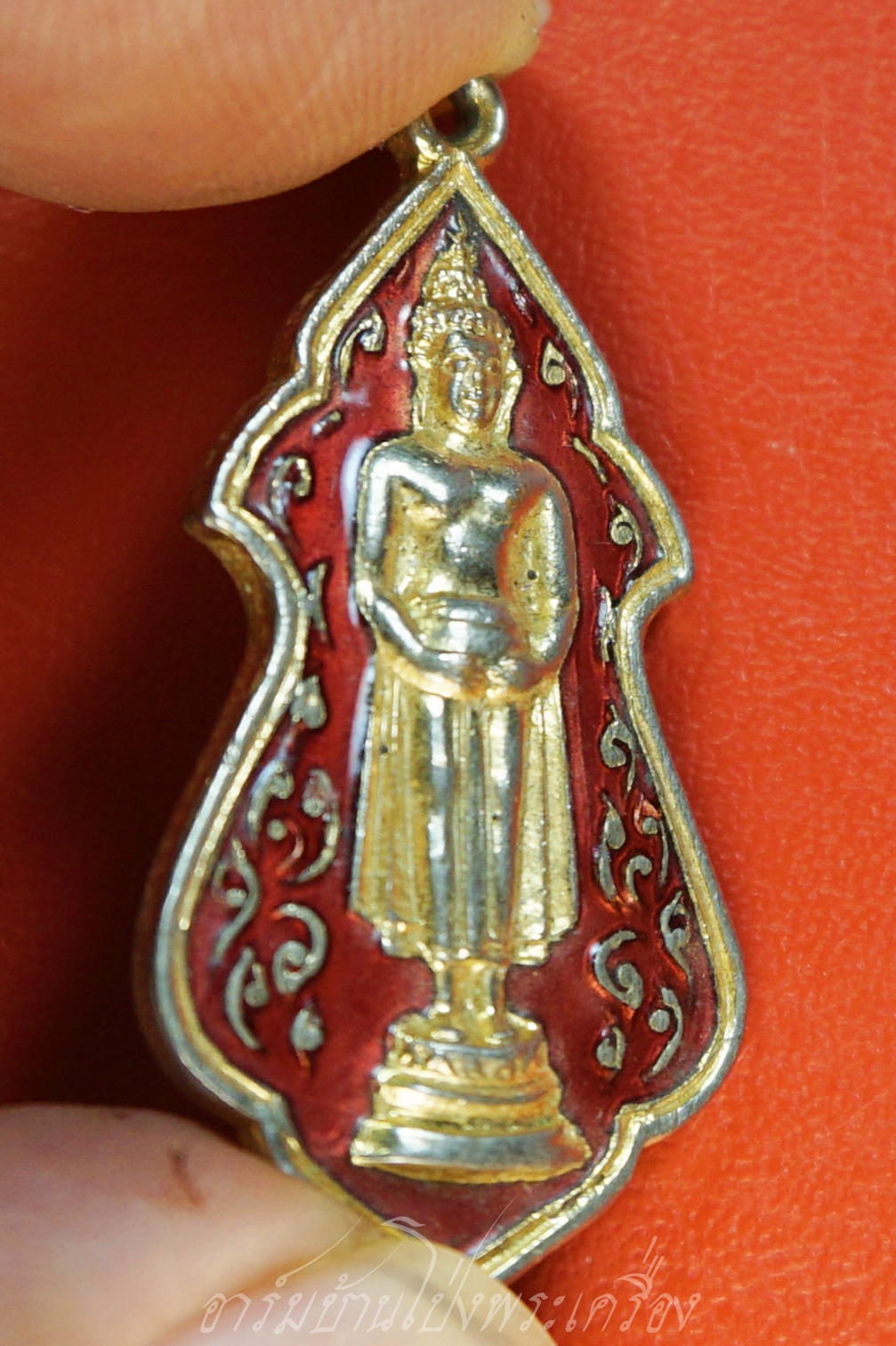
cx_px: 448
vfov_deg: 73.8
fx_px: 897
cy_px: 673
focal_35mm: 24
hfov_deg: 53.1
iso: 200
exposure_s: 1/160
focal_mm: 16
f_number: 4
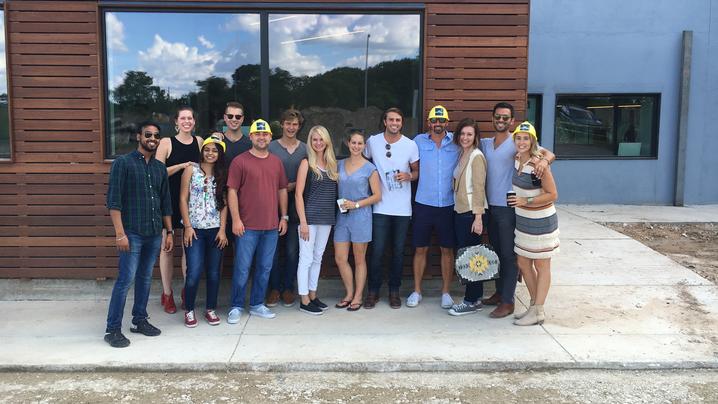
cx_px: 362
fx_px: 609
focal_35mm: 32
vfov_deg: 36.6
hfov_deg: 61.0
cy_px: 182
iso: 25
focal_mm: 4.15
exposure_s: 1/284
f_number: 2.2
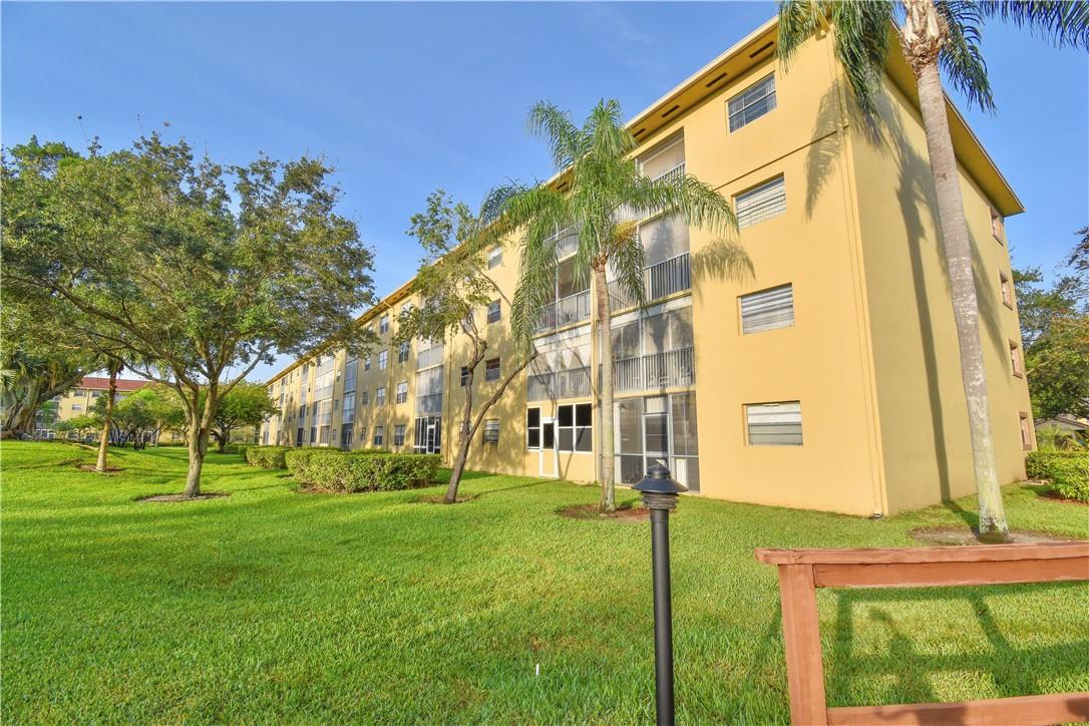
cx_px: 544
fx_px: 454
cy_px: 363
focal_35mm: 15
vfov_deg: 77.3
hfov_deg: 100.4
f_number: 10
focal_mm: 10
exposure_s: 1/400
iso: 400
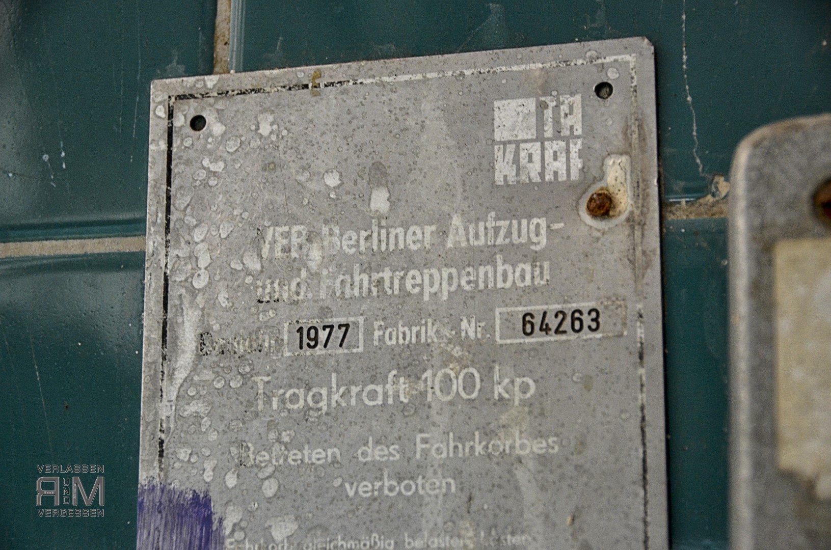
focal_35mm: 105
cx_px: 416
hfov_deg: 19.5
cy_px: 275
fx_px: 2419
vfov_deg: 13.0
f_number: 5
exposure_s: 1/20
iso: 1000
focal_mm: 70
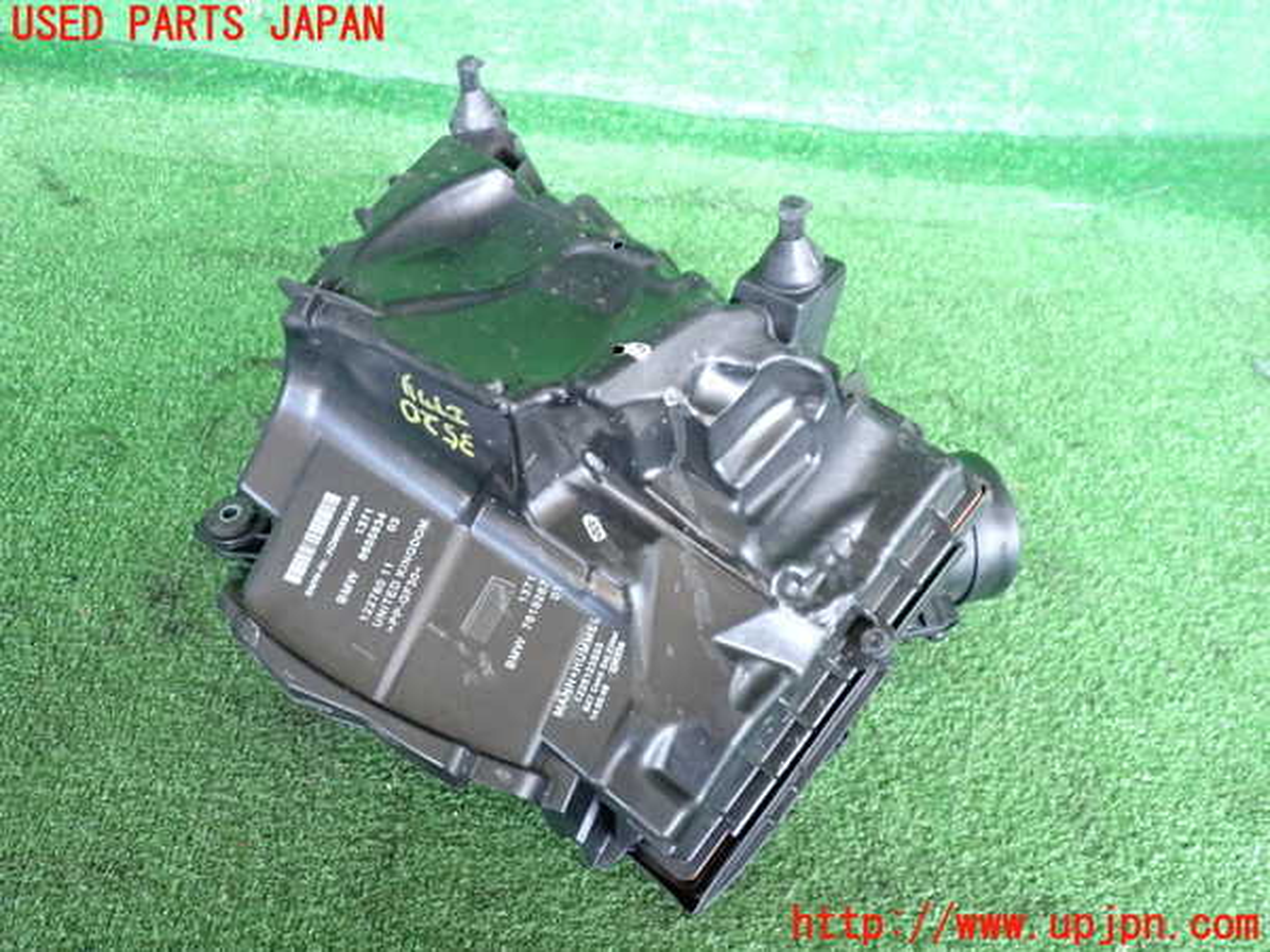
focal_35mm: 30
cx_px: 635
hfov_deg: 60.0
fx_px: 1101
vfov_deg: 46.8
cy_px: 476
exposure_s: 1/30
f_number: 2.3
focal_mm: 5.4
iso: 800
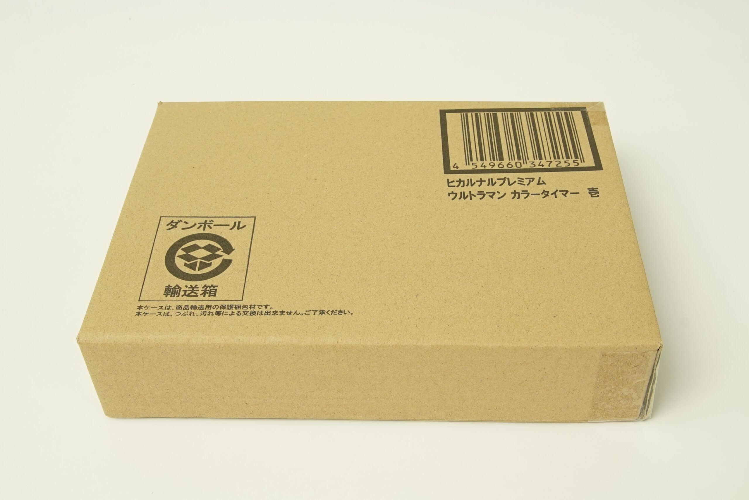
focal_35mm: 42
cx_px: 374
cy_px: 250
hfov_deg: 46.4
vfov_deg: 31.9
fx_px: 874
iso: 1000
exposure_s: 1/20
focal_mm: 28
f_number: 10
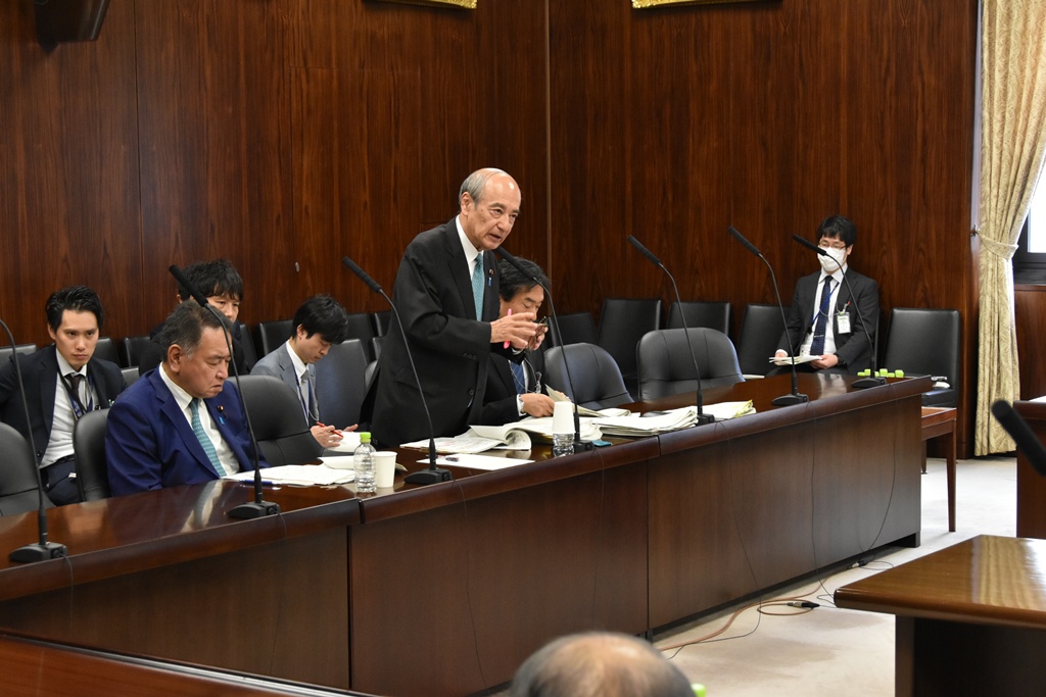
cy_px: 348
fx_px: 1918
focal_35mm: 66
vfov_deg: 20.6
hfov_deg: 30.5
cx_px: 523
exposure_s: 1/160
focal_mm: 44
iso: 2500
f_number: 6.3
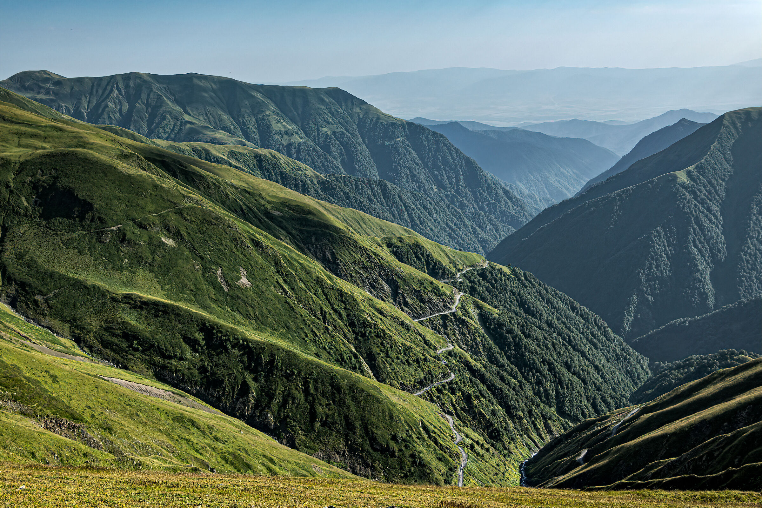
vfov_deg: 38.9
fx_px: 720
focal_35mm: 34
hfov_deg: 55.8
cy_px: 254
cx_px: 381
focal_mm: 12.76
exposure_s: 1/500
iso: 64
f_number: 4
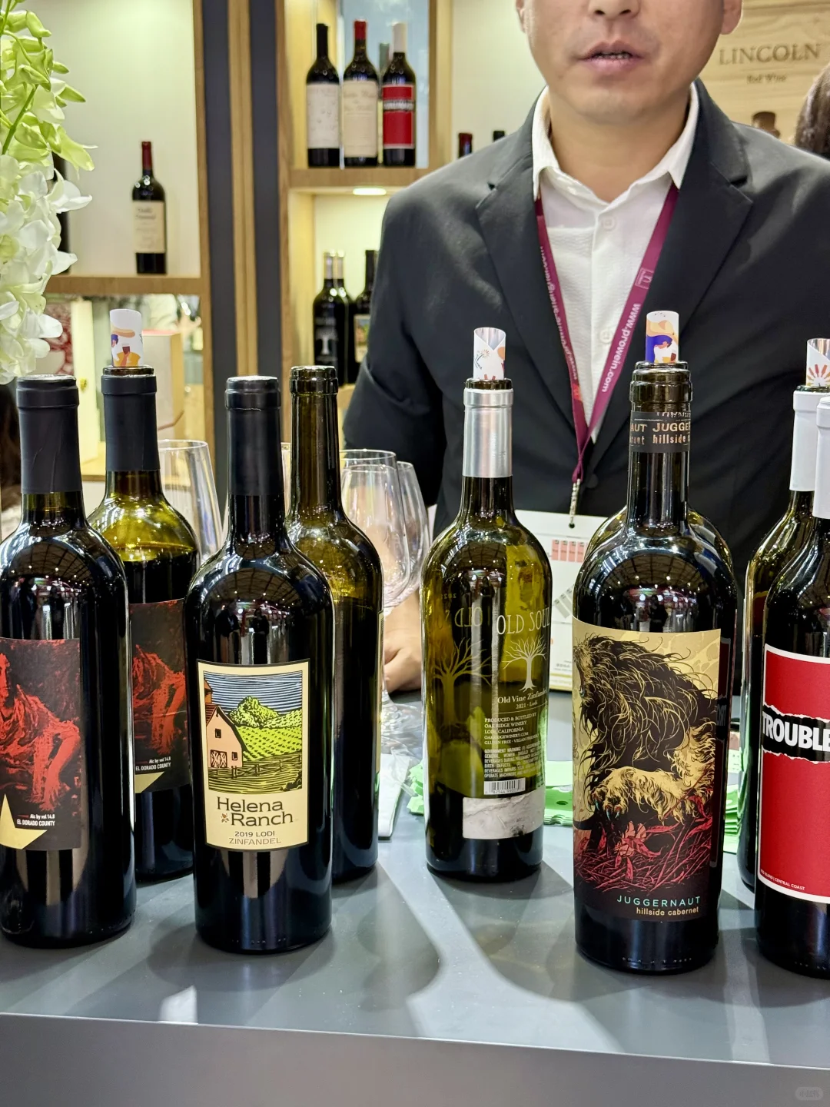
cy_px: 554
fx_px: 1535
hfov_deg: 30.3
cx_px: 415
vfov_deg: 39.7
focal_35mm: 48
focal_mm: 6.76
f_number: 1.78
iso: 125
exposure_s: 1/50
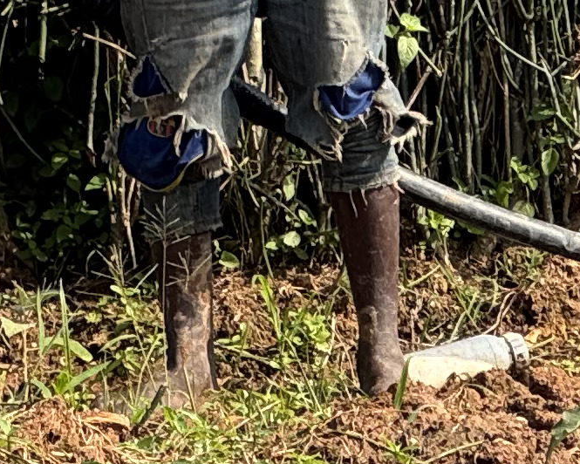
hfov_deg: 4.2
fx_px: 7828
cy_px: -335
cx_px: -214
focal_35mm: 456
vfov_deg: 3.4
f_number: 2.8
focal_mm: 9
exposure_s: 1/396
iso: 25
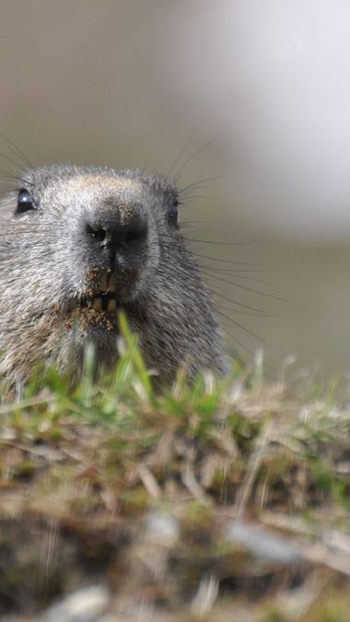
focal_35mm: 593
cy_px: 311
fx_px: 9791
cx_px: 103
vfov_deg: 3.6
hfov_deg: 2.0
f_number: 5.6
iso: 320
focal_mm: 250
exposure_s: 1/1000
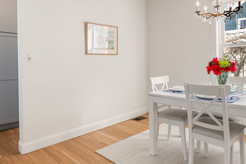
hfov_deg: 67.4
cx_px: 127
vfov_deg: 47.5
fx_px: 184
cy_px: 63
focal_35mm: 27
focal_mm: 15
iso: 400
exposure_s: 1/20
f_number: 8
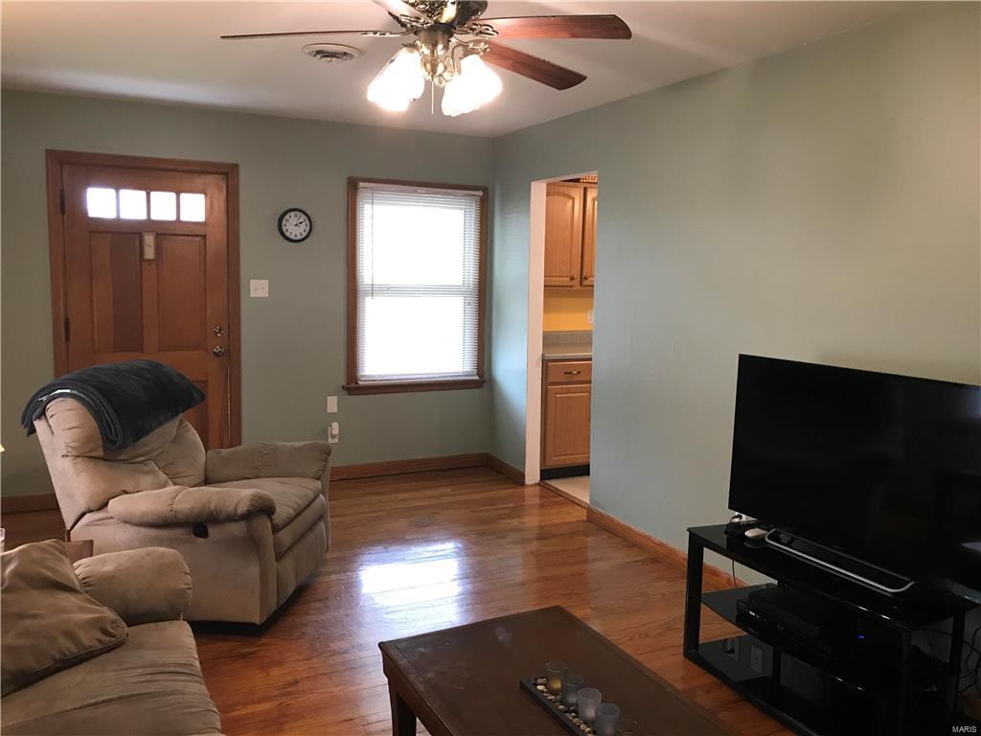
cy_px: 368
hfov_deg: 63.4
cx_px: 490
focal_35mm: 28
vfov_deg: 49.7
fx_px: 794
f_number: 1.8
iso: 64
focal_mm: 3.99
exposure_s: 1/15
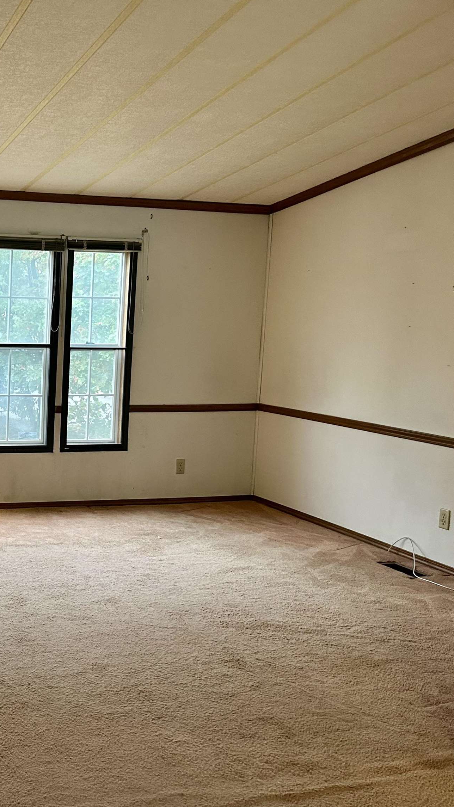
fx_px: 813
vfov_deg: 52.8
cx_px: -49
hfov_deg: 28.3
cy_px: 404
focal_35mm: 38
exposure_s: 1/60
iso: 160
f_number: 1.5
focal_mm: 5.7
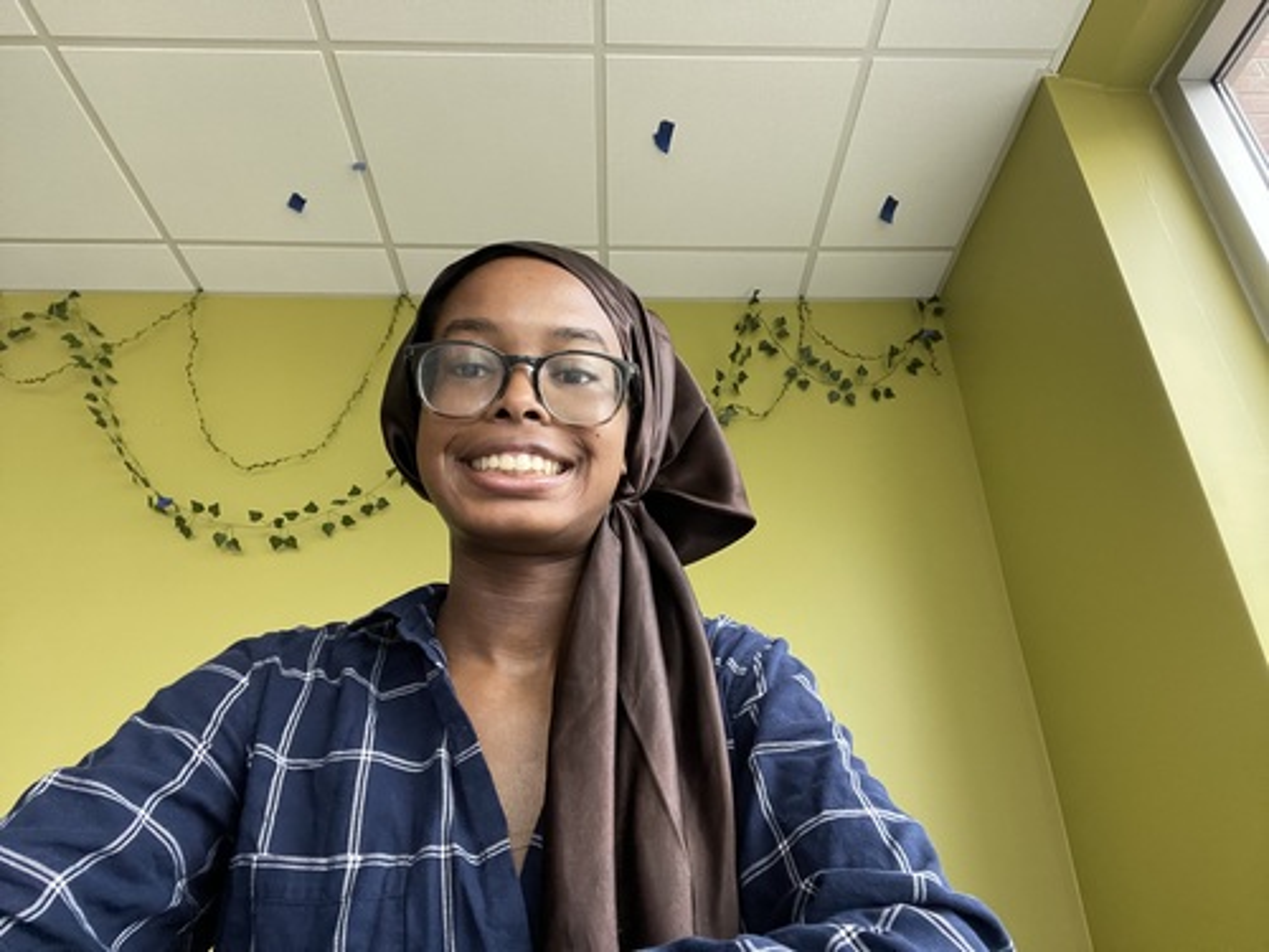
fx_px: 843
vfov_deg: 58.9
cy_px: 476
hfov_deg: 73.9
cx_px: 634
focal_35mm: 23
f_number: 2.2
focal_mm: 2.71
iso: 400
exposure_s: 1/55
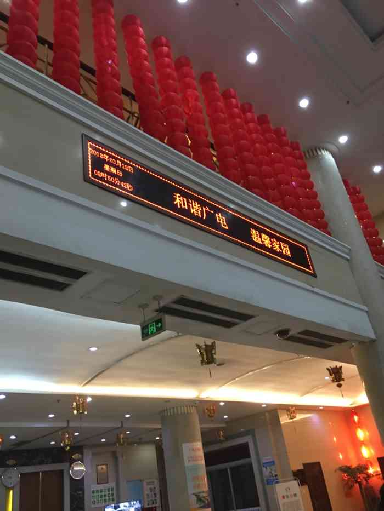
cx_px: 192
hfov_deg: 48.2
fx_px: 429
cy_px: 256
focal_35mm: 29
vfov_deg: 61.7
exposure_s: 1/33
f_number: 2.2
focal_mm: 4.15
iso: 160
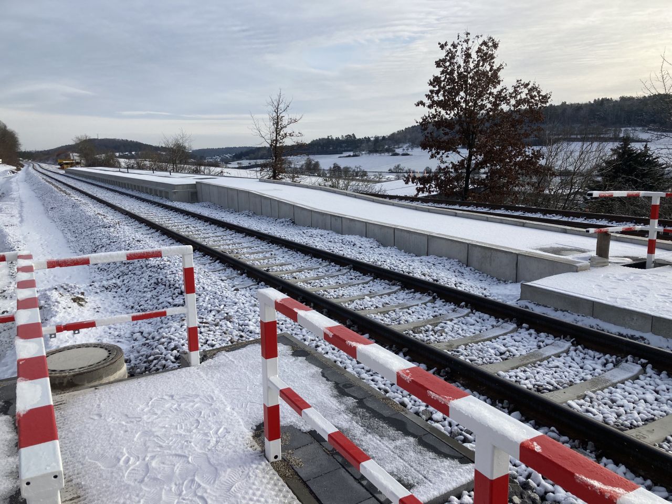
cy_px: 252
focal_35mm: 28
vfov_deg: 49.7
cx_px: 336
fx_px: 544
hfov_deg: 63.4
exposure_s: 1/2000
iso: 20
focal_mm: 3.99
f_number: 1.8
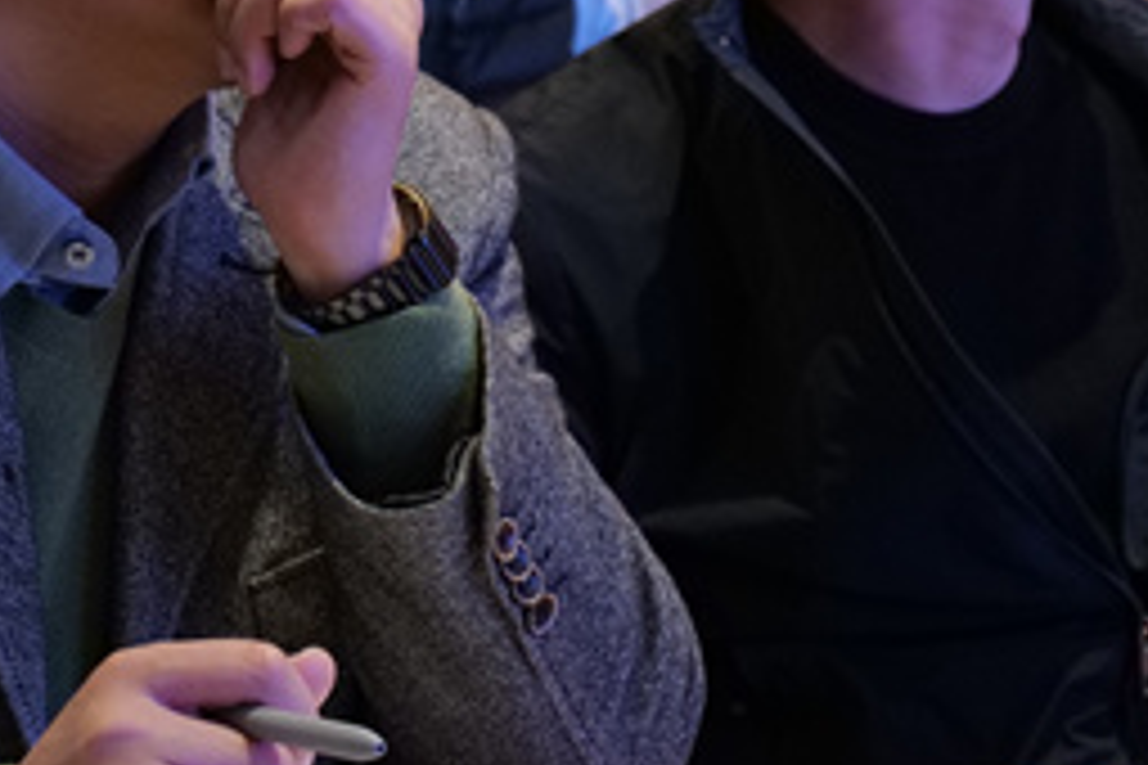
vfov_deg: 7.3
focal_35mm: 188
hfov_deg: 10.9
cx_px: 27
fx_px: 5995
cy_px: 83
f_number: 5.6
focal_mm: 60
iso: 4000
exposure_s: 1/50
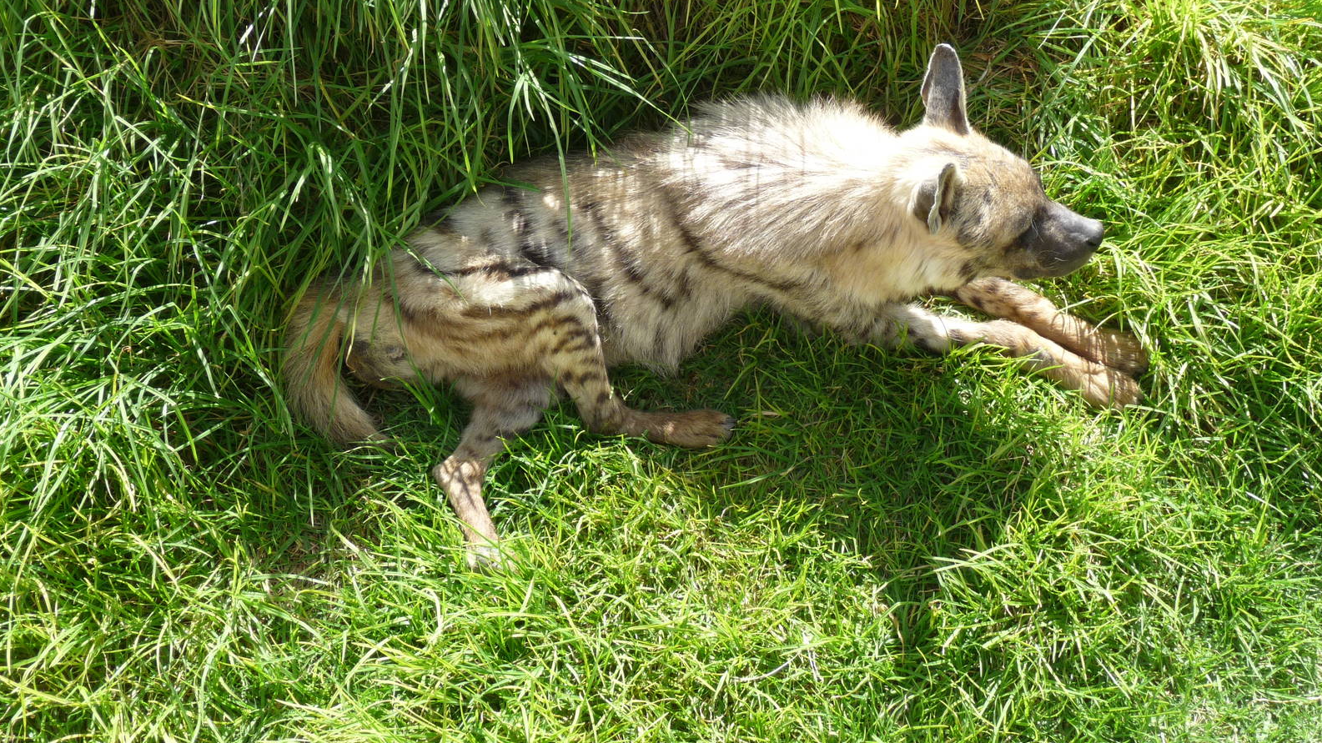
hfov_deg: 37.9
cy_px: 249
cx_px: 661
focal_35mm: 55
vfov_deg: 21.7
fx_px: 1928
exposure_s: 1/250
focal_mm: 8.5
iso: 100
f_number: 4.2
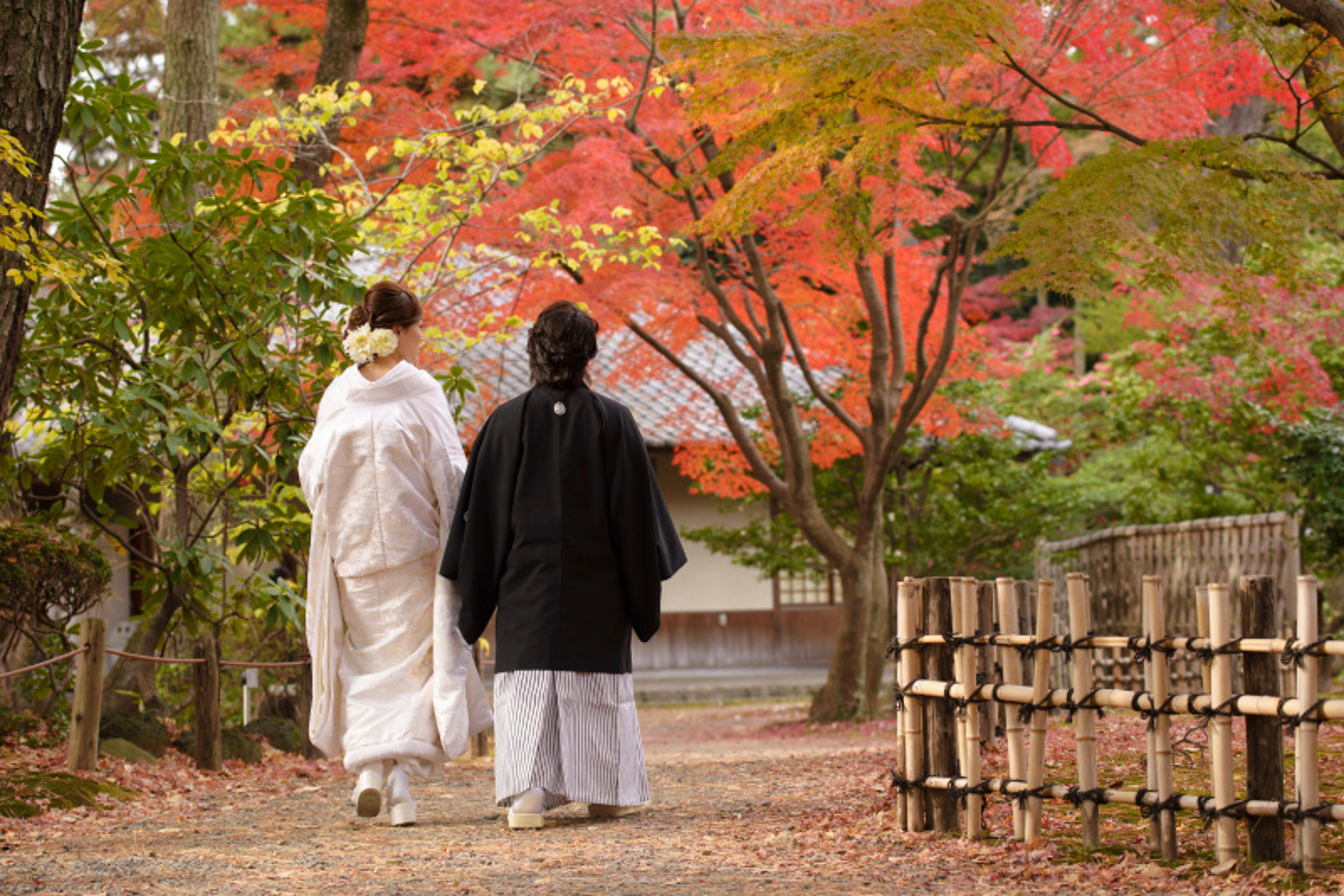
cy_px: 448
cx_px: 672
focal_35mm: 102
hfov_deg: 20.0
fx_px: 3807
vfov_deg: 13.4
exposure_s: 1/320
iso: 400
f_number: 4.5
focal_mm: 102
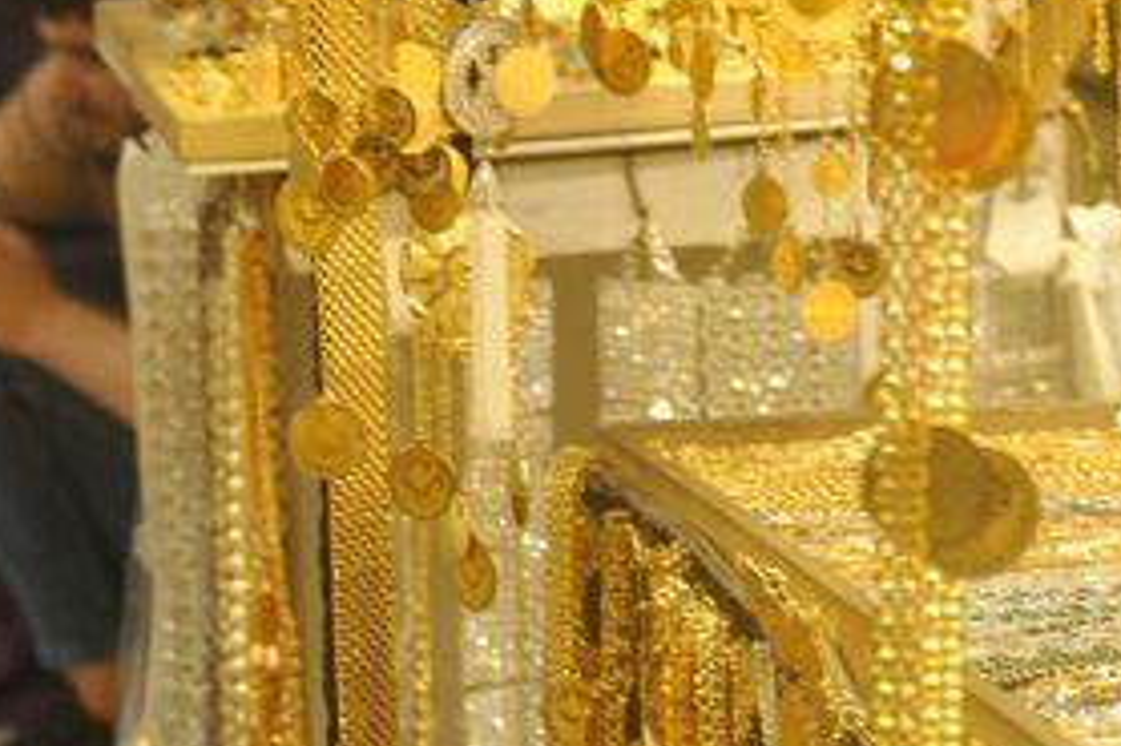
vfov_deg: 6.5
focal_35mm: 210
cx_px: 363
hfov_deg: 9.8
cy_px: 117
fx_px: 6535
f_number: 5
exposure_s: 1/100
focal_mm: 38
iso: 400
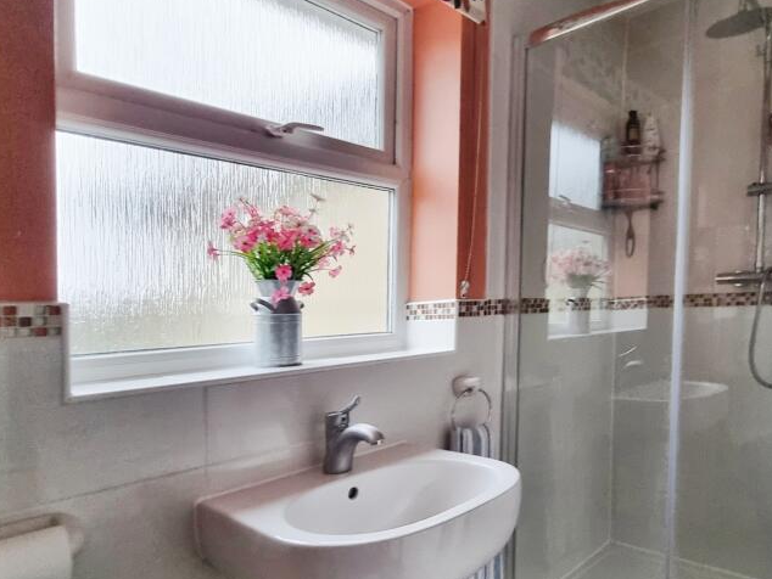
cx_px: 514
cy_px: 412
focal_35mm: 21
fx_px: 469
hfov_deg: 76.5
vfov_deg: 61.0
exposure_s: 1/33
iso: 320
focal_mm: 2.2
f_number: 2.2
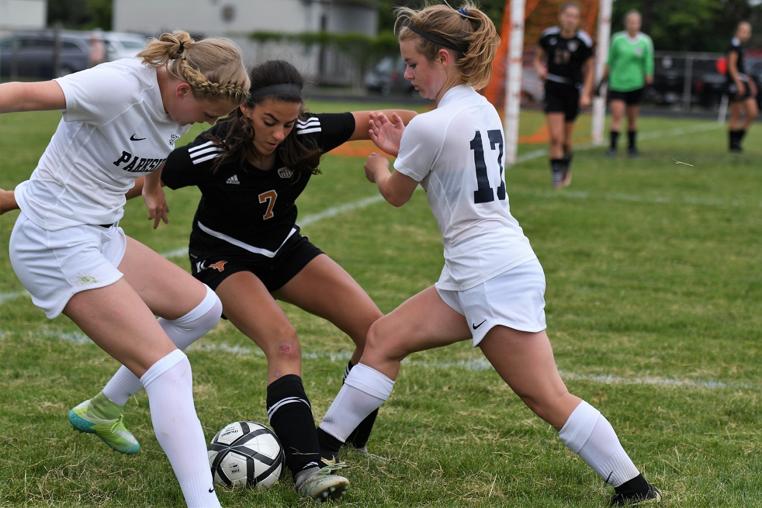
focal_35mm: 105
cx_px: 381
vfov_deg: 13.0
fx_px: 2222
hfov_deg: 19.5
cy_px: 254
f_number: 2.8
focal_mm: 70
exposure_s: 1/1000
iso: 180
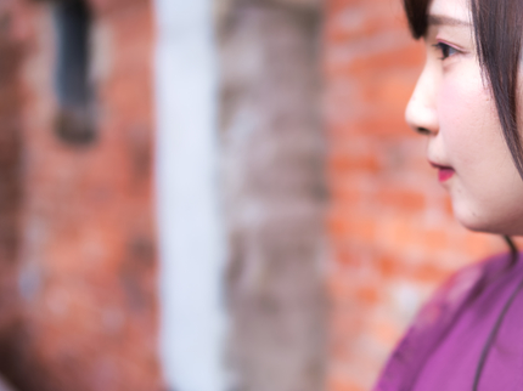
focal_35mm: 58
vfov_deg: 25.2
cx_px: 490
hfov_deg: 31.4
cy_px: 157
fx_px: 876
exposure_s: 1/200
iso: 125
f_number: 1.4
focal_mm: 24
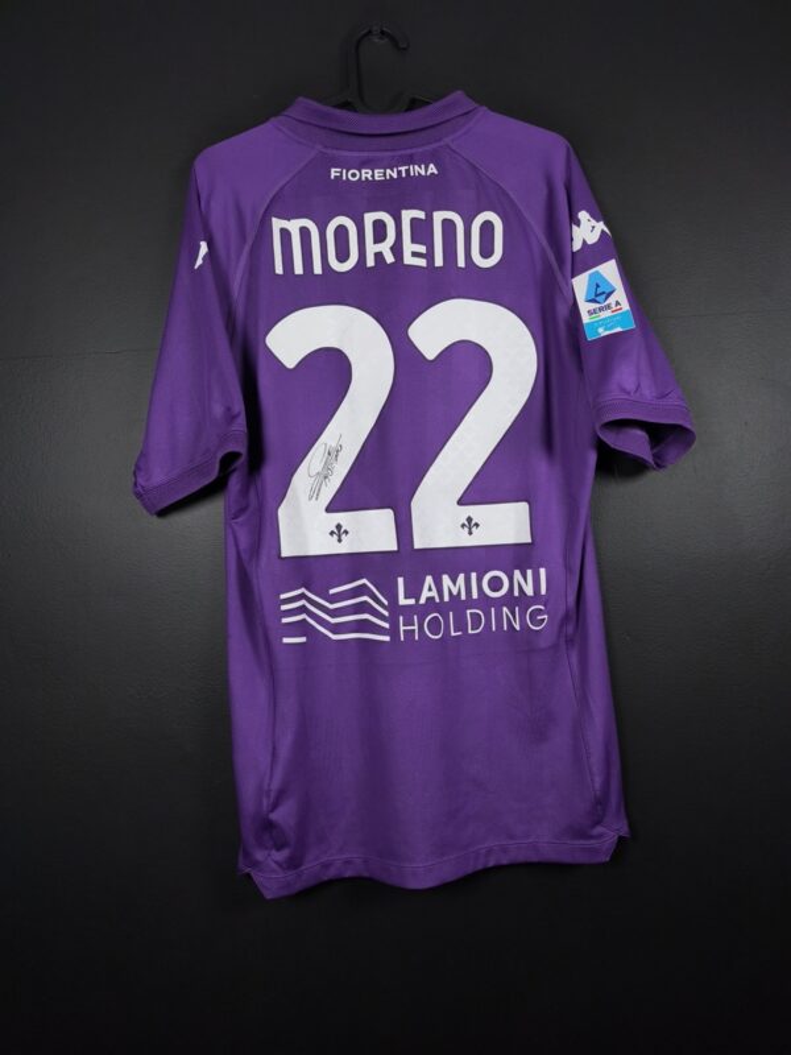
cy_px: 528
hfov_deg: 58.9
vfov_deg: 73.9
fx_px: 701
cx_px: 396
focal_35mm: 23
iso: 400
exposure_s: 1/160
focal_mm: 6.57
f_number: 1.6
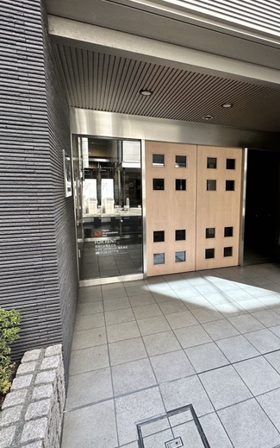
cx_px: 190
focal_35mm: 20
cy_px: 223
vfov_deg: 85.0
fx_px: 244
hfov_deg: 58.2
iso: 50
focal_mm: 2.22
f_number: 2.2
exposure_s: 1/99
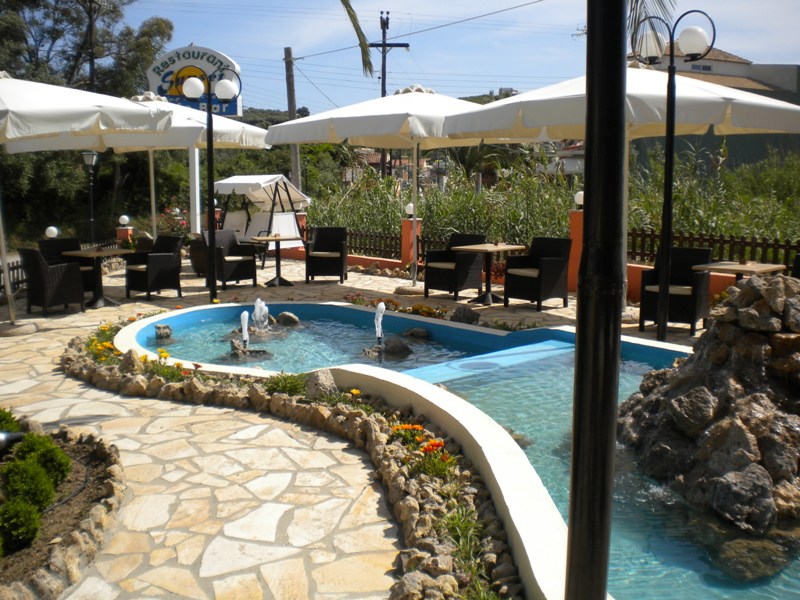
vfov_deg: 40.7
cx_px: 400
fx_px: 809
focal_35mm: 35
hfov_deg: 52.6
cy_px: 300
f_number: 4.6
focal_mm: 6.3
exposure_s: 1/810
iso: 80
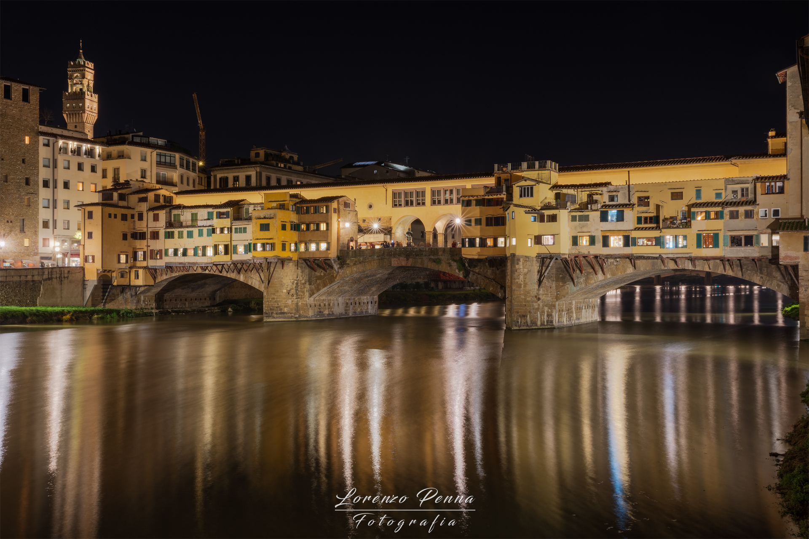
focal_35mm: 36
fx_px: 809
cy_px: 270
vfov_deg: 36.9
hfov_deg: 53.1
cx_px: 404
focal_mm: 24
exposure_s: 30
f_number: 13
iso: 100
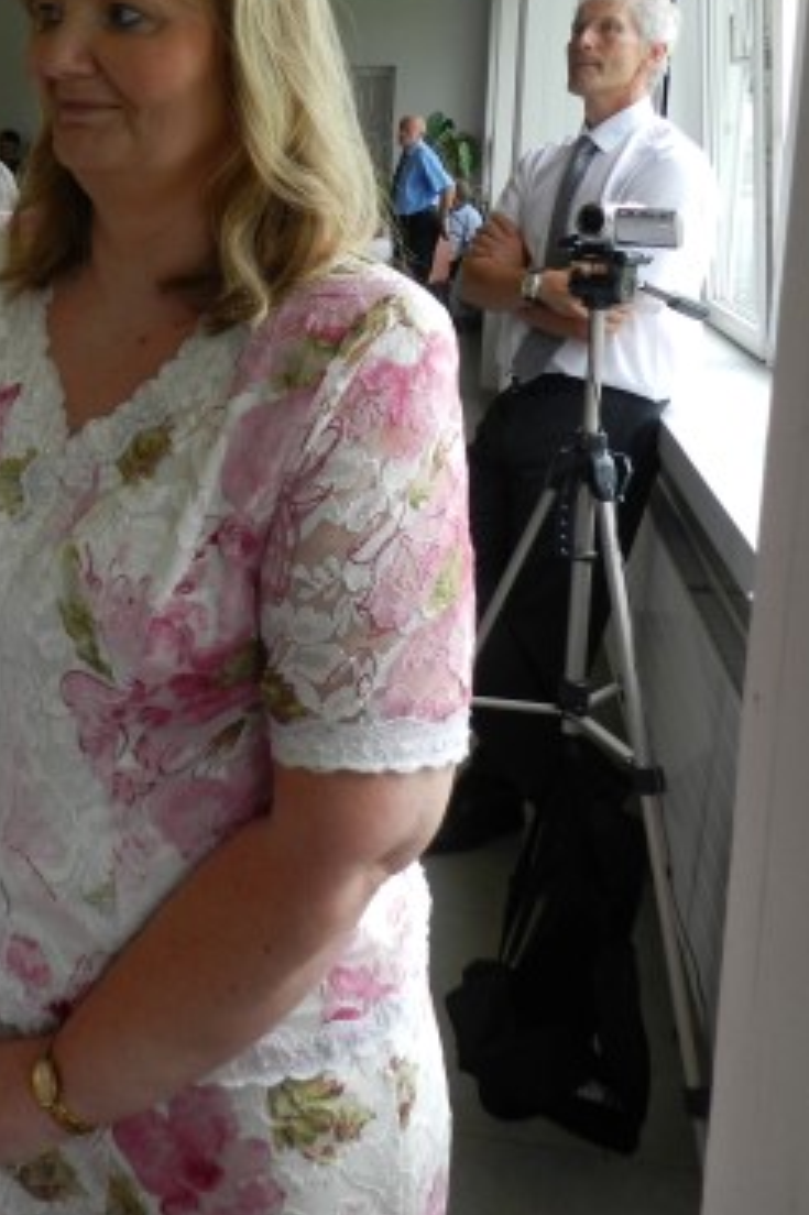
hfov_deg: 33.1
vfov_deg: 48.3
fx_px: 1316
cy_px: 360
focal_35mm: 39
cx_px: 149
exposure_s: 1/125
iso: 160
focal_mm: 4
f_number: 3.4
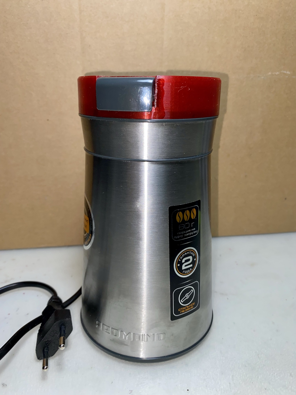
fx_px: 296
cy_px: 198
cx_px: 148
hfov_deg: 53.1
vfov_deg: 67.3
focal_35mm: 26
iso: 32
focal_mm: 4.25
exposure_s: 1/367
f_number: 1.8
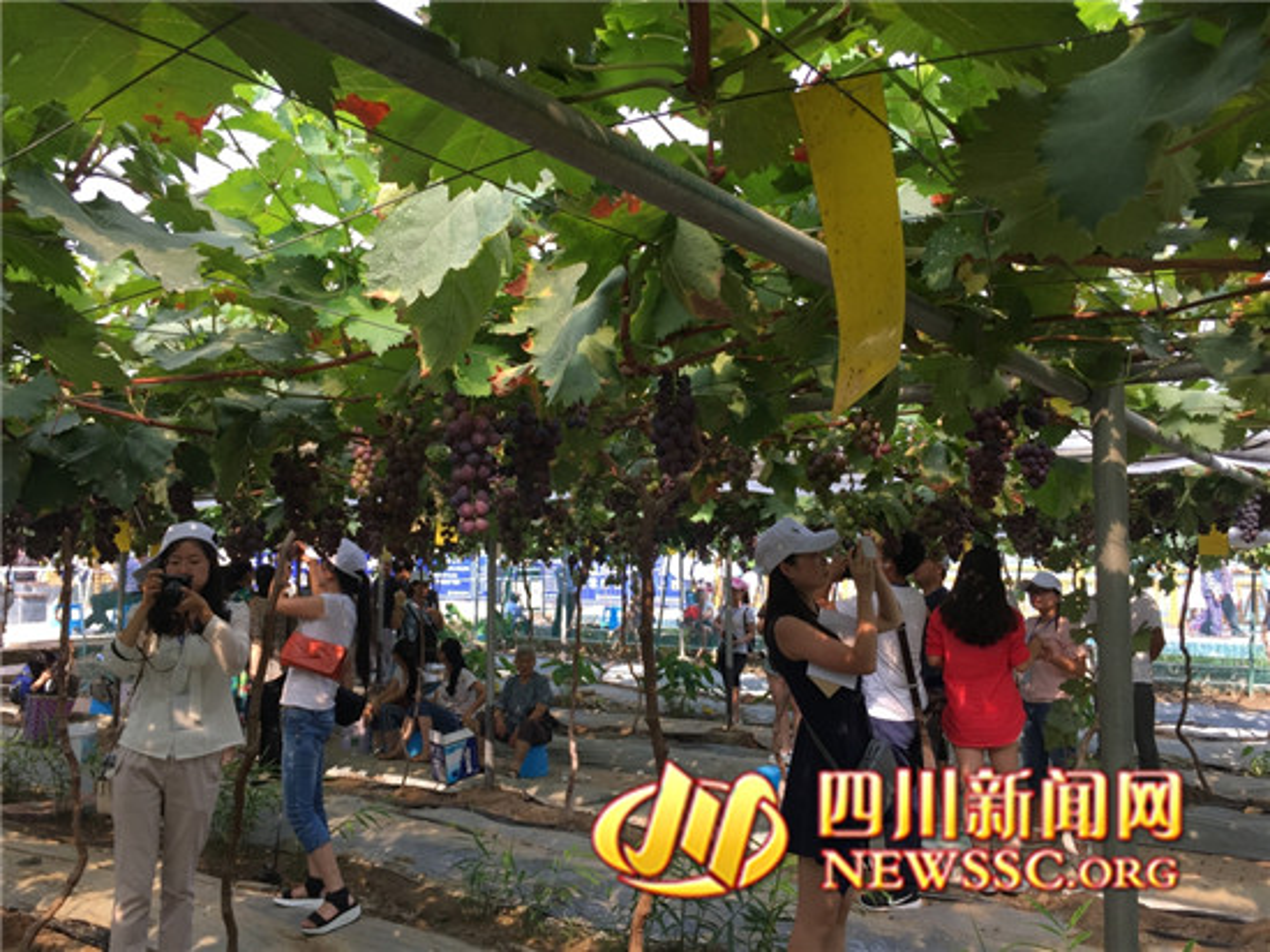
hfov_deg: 61.7
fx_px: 1063
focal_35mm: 29
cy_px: 476
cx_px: 635
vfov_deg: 48.2
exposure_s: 1/273
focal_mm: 4.15
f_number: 2.2
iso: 32
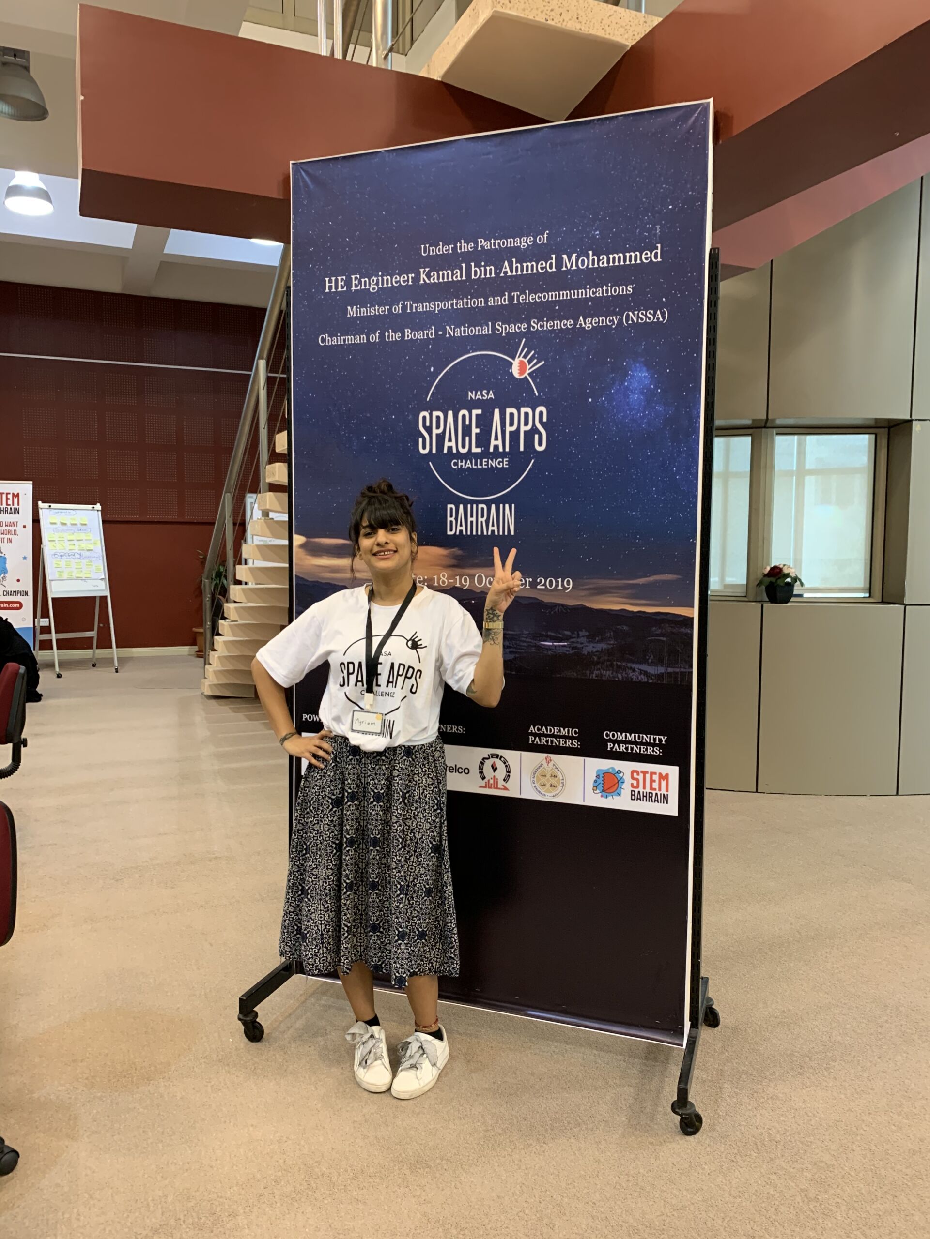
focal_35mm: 26
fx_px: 931
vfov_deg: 67.3
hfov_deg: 53.1
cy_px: 620
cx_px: 465
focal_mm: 4.25
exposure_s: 1/50
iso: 250
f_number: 1.8
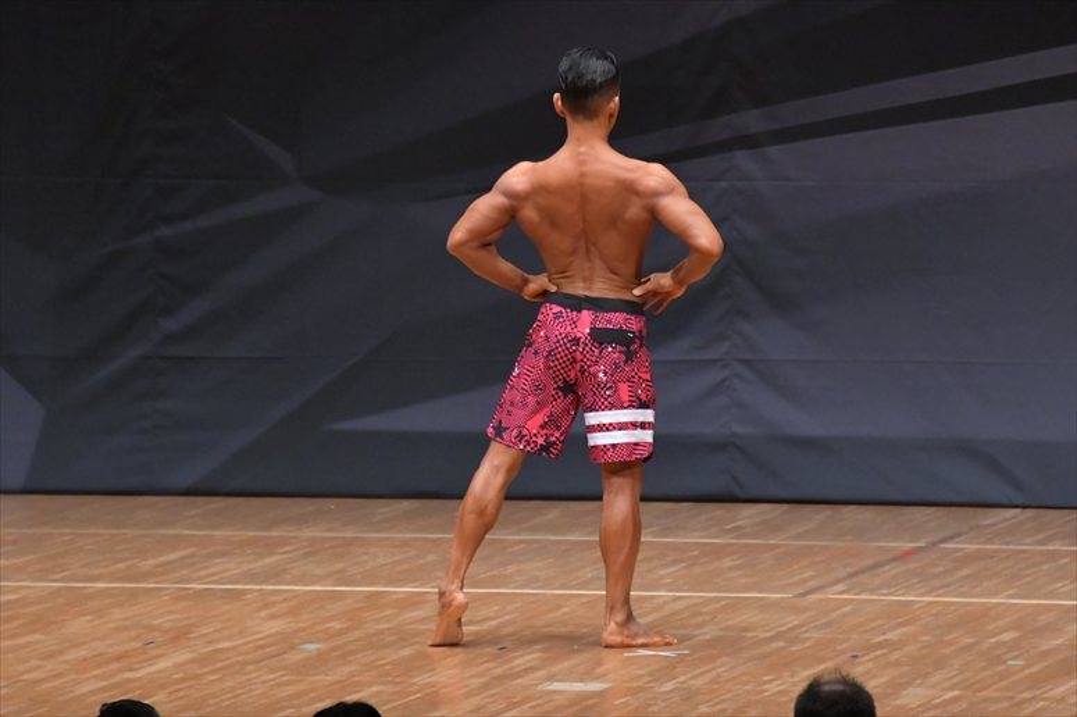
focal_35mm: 285
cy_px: 358
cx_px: 538
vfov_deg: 4.8
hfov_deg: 7.2
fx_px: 8522
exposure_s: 1/400
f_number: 5.6
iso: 6400
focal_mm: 190
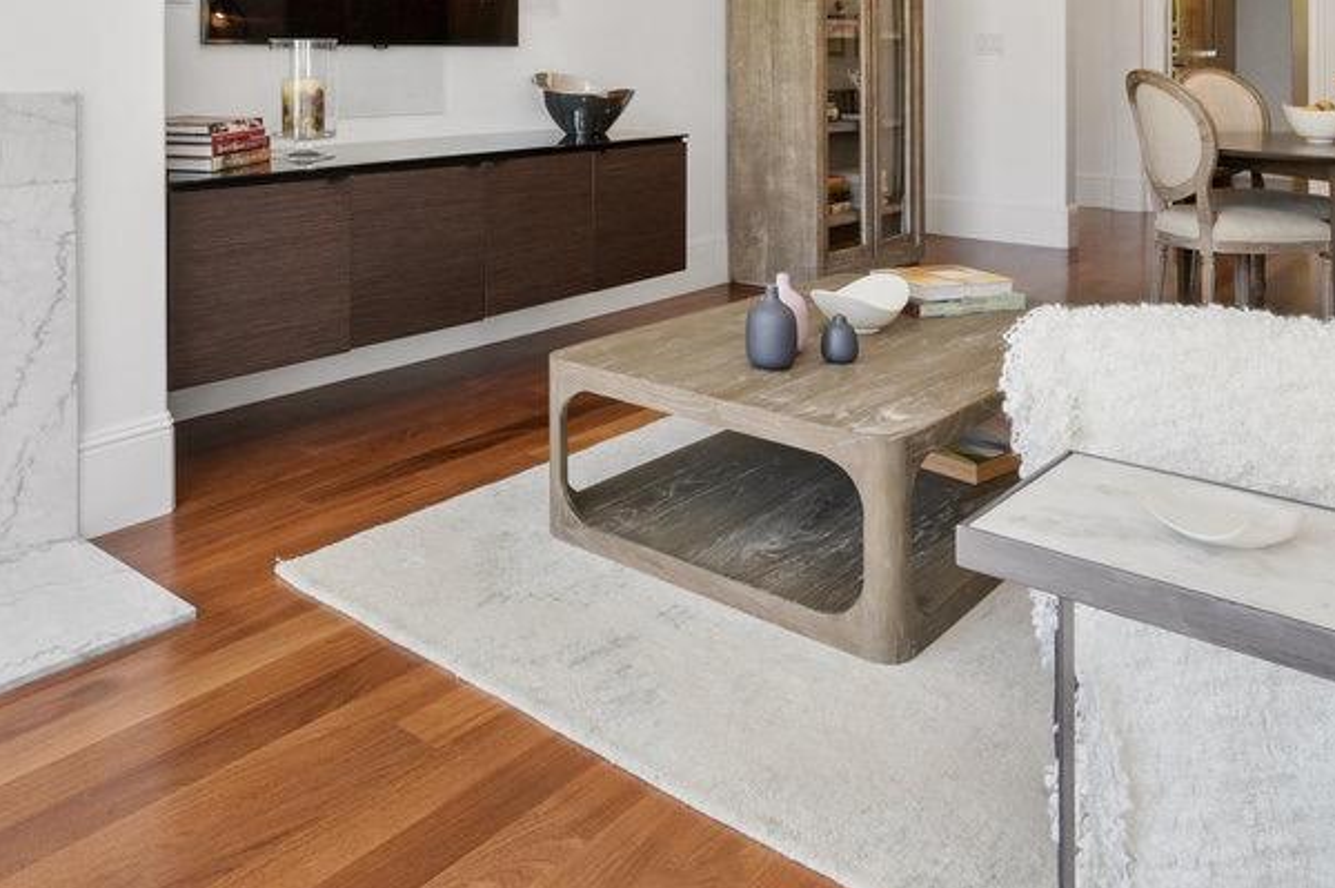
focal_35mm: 31
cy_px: 138
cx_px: 514
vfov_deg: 40.0
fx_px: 1149
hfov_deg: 59.7
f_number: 11
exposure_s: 1/40
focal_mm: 15.5
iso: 400
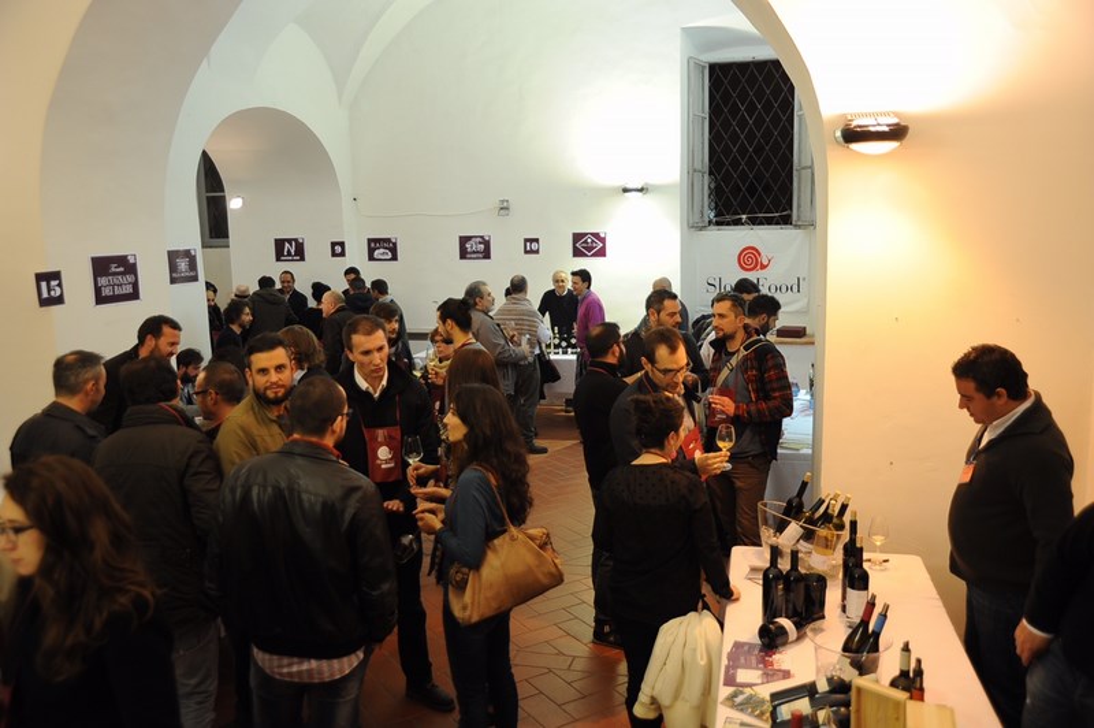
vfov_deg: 41.0
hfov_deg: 58.8
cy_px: 364
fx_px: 972
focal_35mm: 32
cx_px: 547
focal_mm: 32
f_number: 3.8
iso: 800
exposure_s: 1/50
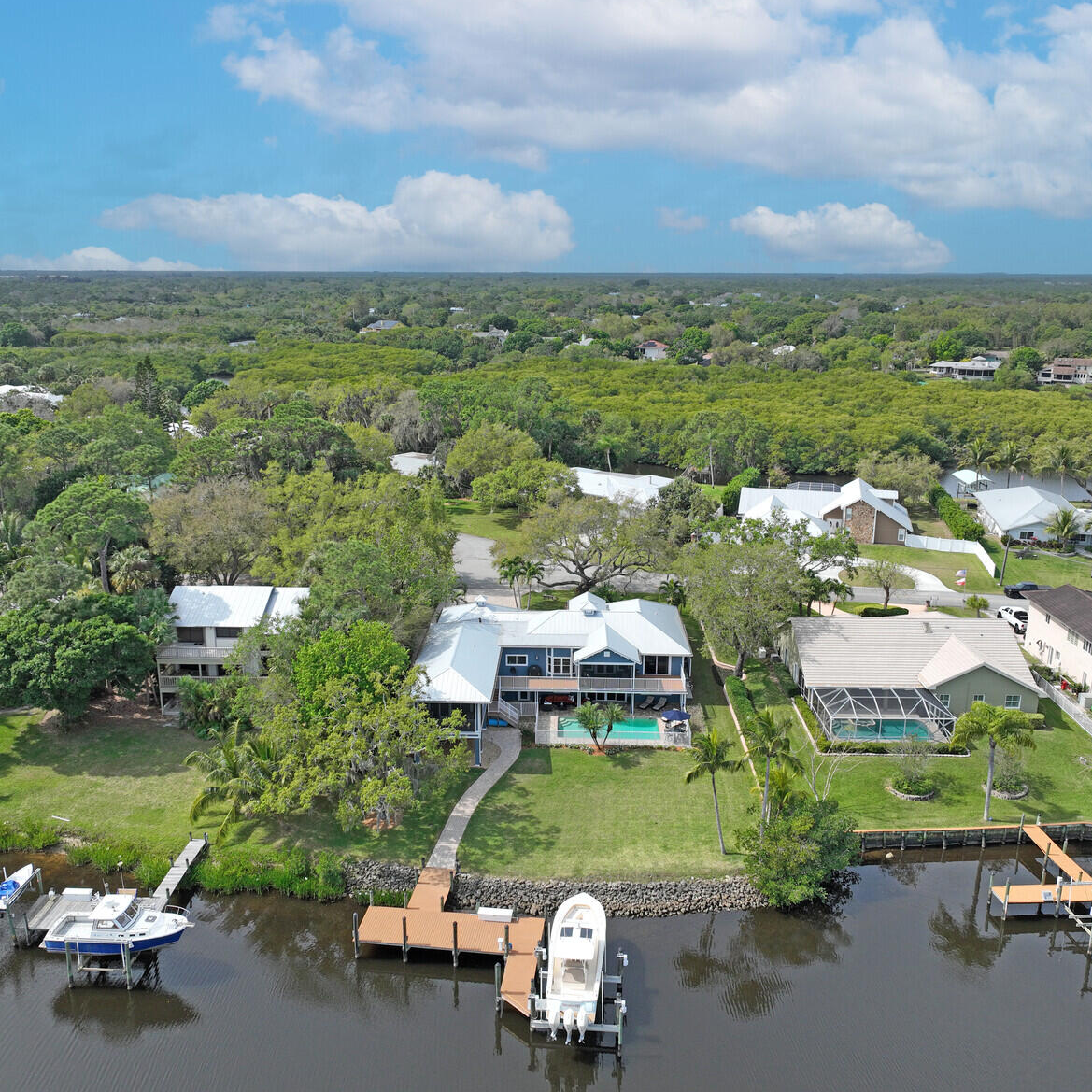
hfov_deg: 55.6
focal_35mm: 29
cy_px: 539
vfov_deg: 55.6
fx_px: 1035
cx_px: 530
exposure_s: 1/2000
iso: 110
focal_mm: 12.29
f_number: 2.8
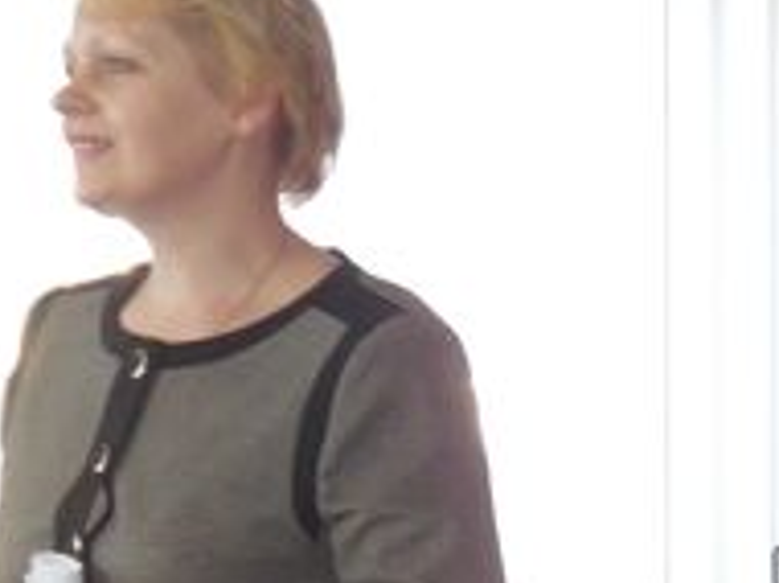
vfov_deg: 10.5
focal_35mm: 139
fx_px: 3124
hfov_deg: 13.6
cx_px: 1050
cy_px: 612
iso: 320
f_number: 4.5
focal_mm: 7.8
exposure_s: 1/30
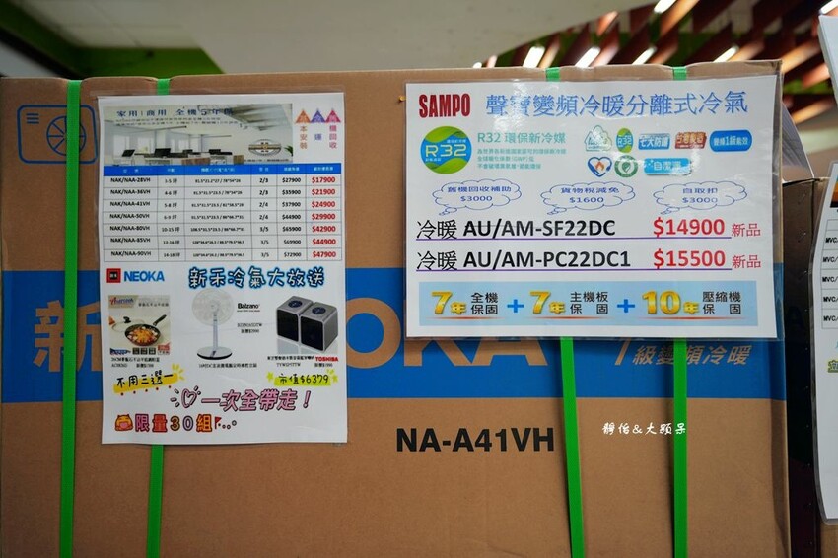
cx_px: 419
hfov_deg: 93.3
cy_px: 279
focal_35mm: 17
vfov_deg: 70.4
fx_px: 396
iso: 200
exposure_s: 1/30
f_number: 2.8
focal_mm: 17
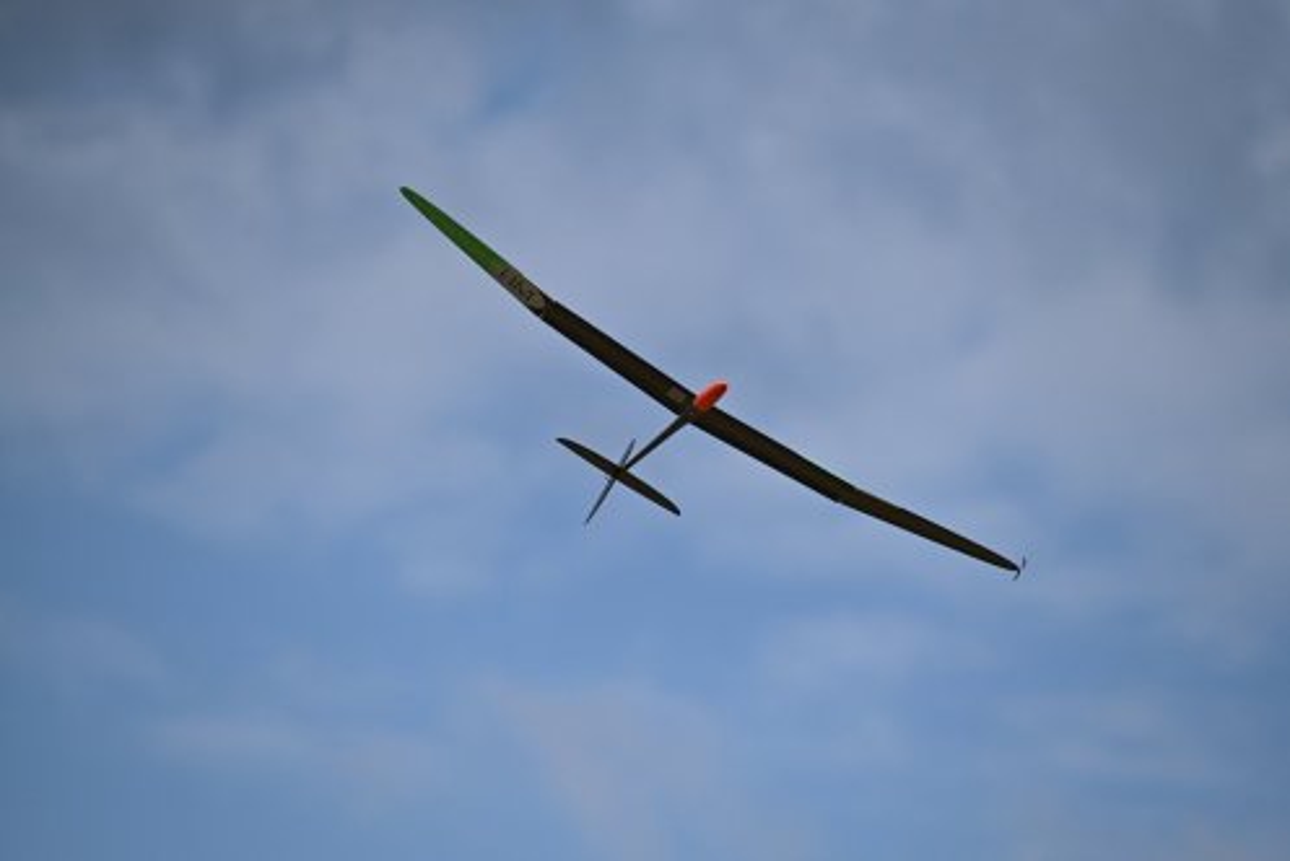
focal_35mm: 400
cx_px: 645
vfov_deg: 3.4
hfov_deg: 5.2
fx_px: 14341
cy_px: 430
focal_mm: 400
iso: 640
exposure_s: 1/4000
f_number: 8
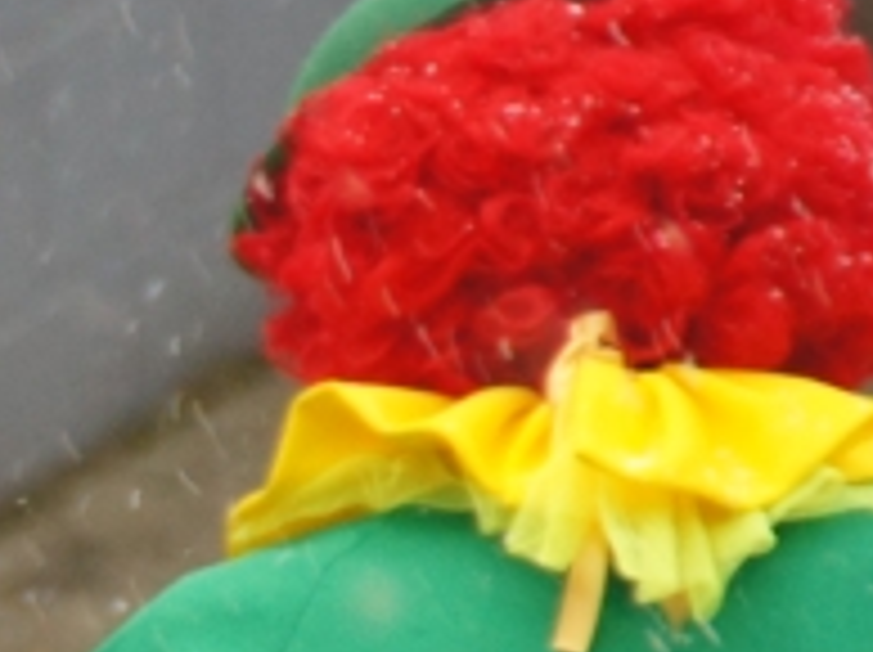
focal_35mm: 1004
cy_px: 1075
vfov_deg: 1.5
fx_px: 25289
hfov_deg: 2.0
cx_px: -1138
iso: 1600
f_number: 6.3
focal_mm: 150
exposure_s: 1/125
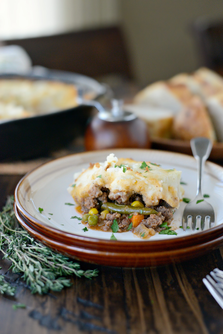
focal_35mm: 50
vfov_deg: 39.6
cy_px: 167
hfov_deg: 27.0
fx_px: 464
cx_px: 112
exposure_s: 1/1000
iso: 3200
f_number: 3.2
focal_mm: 50
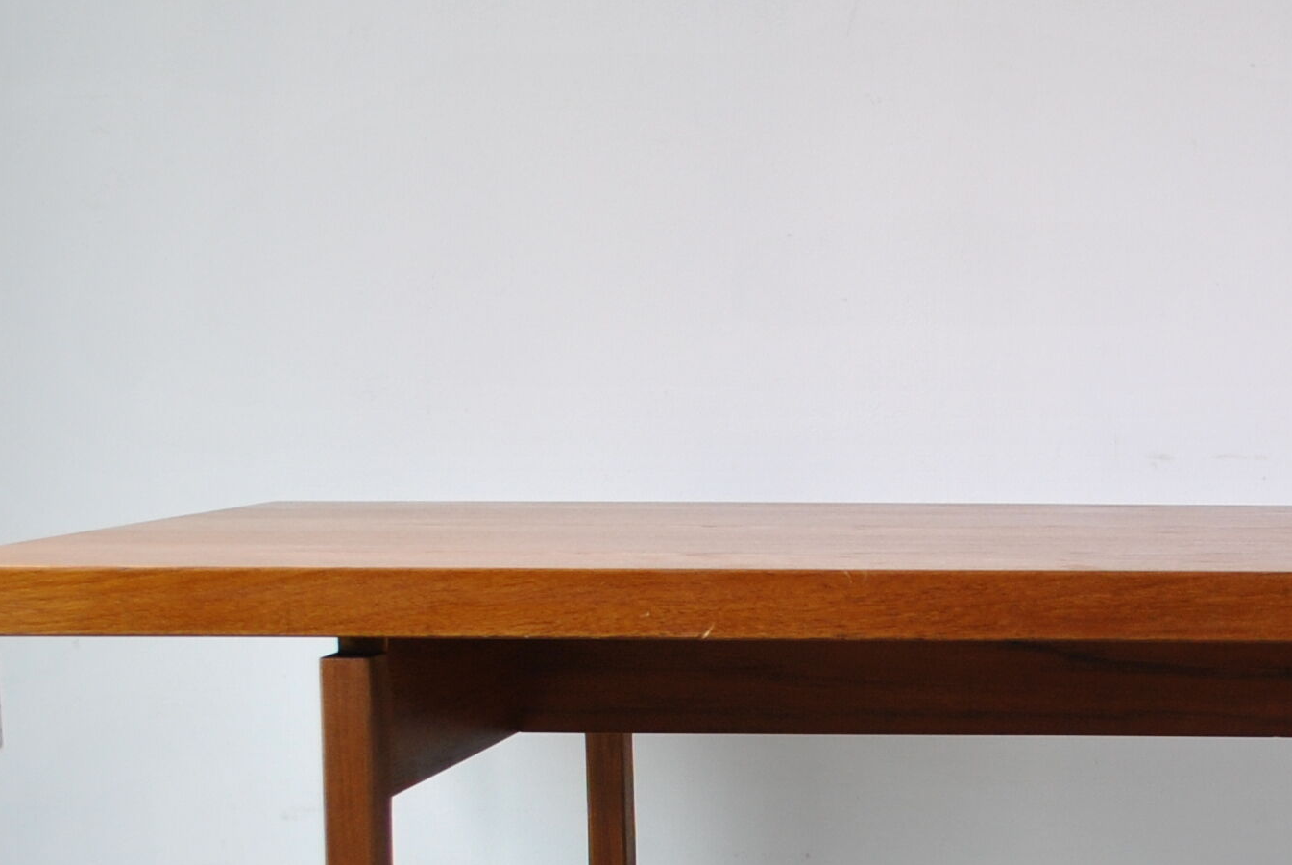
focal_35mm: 95
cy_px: 822
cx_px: 1270
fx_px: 3413
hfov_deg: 20.8
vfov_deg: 14.3
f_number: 5
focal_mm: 22
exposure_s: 1/60
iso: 200
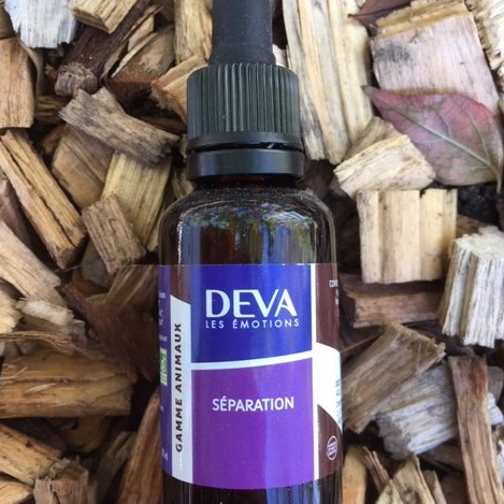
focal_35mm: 35
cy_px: 253
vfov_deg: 47.2
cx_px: 254
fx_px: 577
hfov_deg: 47.2
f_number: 2.2
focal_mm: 4.15
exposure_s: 1/100
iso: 40
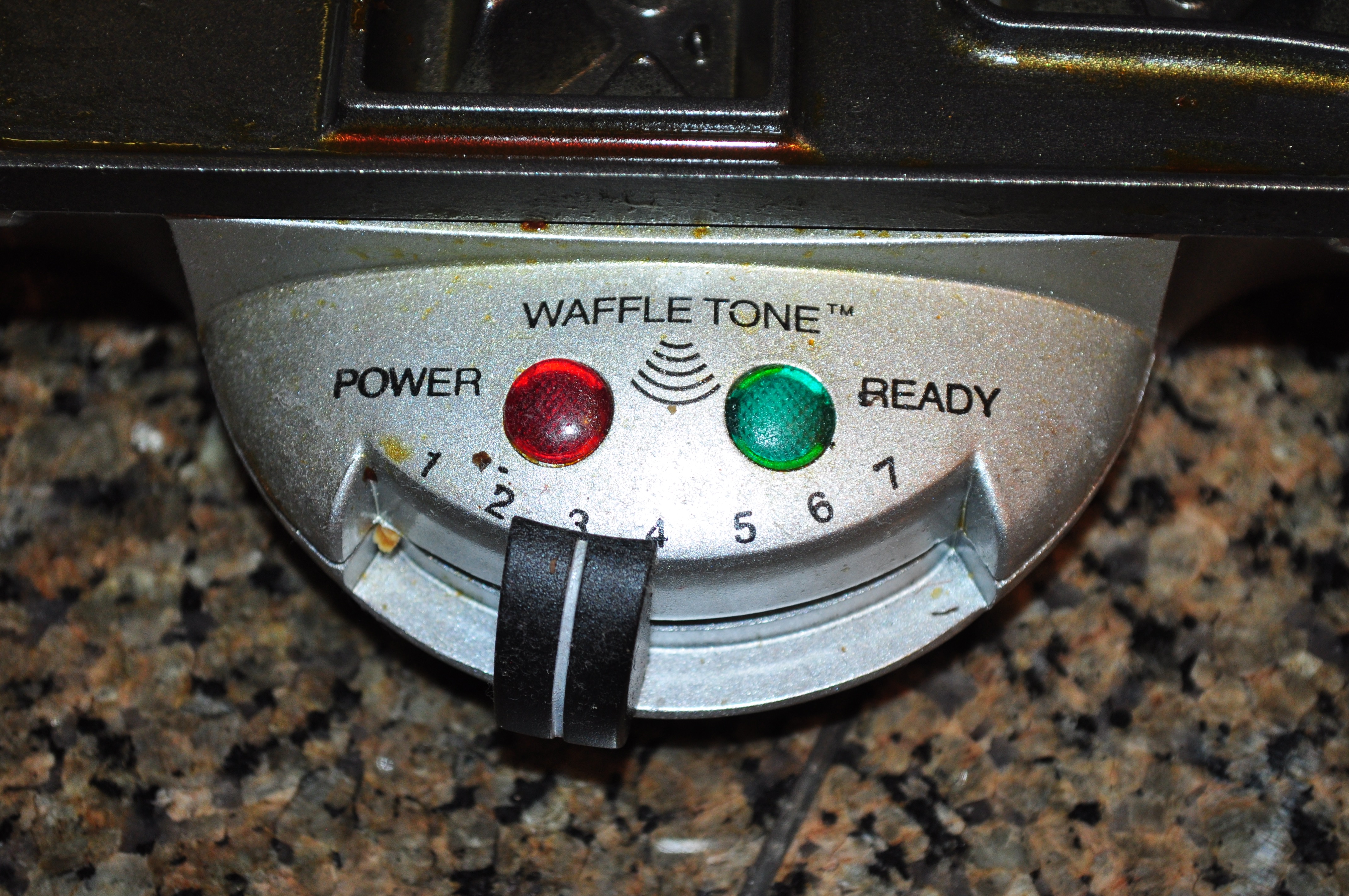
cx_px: 674
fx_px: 3088
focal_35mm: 82
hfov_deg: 24.6
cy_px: 448
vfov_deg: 16.5
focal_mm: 55
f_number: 5.6
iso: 500
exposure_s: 1/60
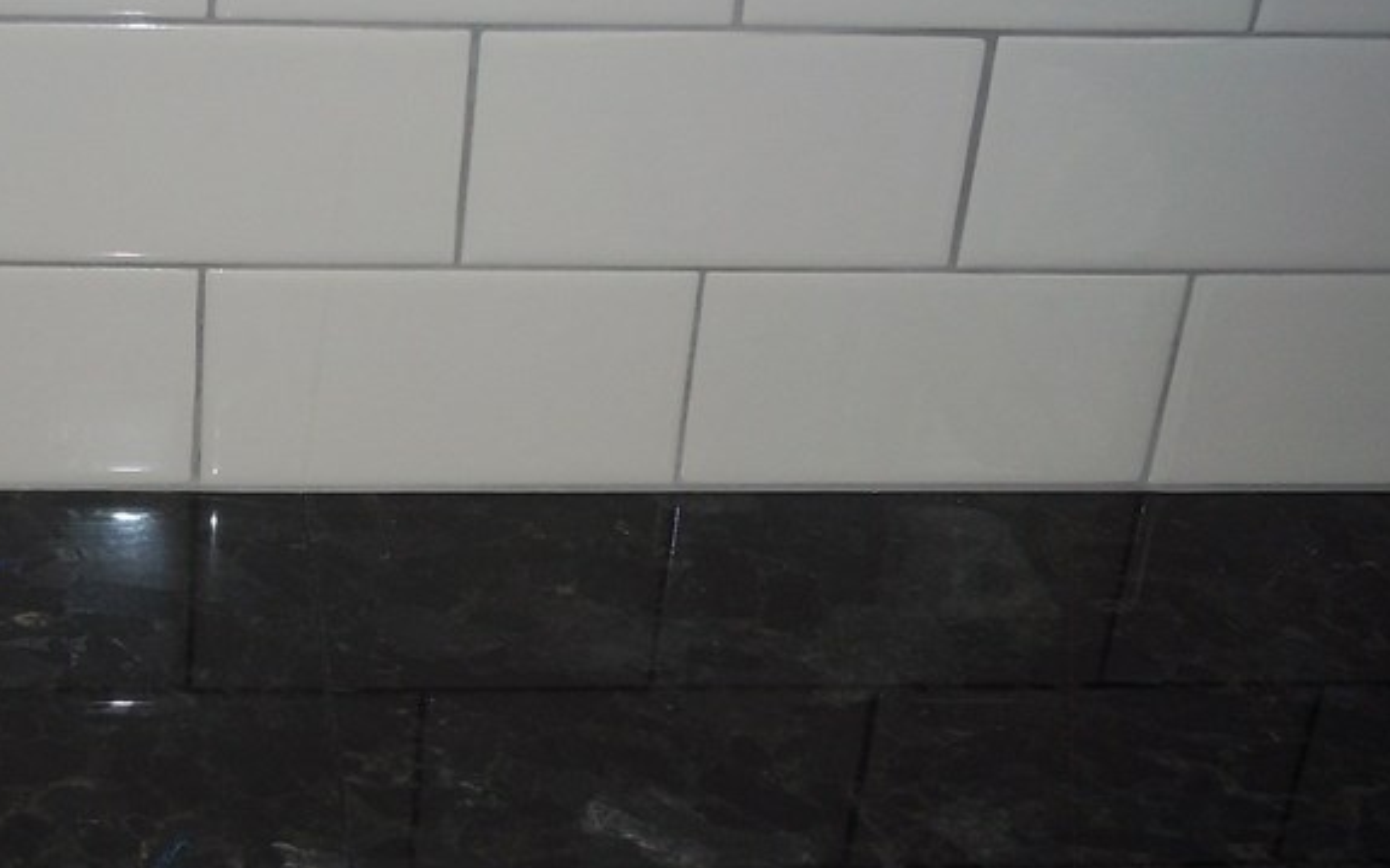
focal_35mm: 68
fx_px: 2575
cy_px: 481
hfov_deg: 29.3
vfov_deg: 19.1
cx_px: 203
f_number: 3.1
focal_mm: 6.5
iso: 80
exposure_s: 1/30
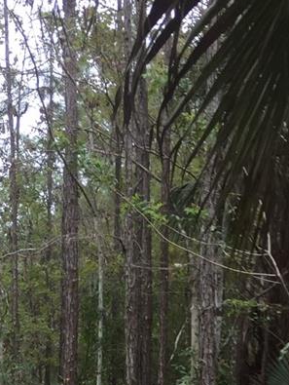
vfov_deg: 19.9
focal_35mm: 88
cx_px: -99
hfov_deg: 15.9
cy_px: 538
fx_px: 978
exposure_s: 1/225
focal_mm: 4.15
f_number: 2.2
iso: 32
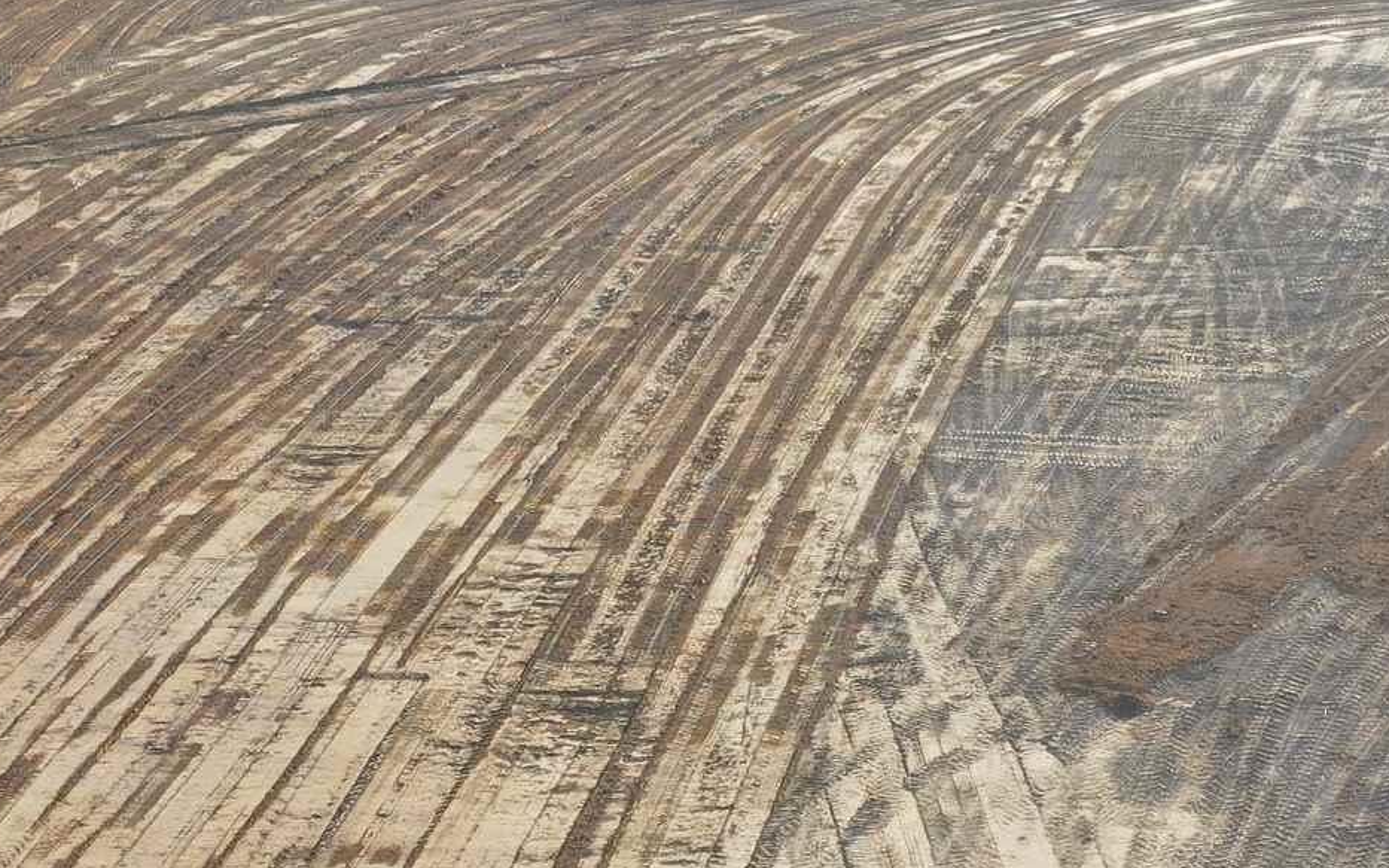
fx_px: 3558
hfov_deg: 21.9
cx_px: 1000
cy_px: 515
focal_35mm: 94
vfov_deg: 13.9
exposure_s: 1/320
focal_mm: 10.26
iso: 100
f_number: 5
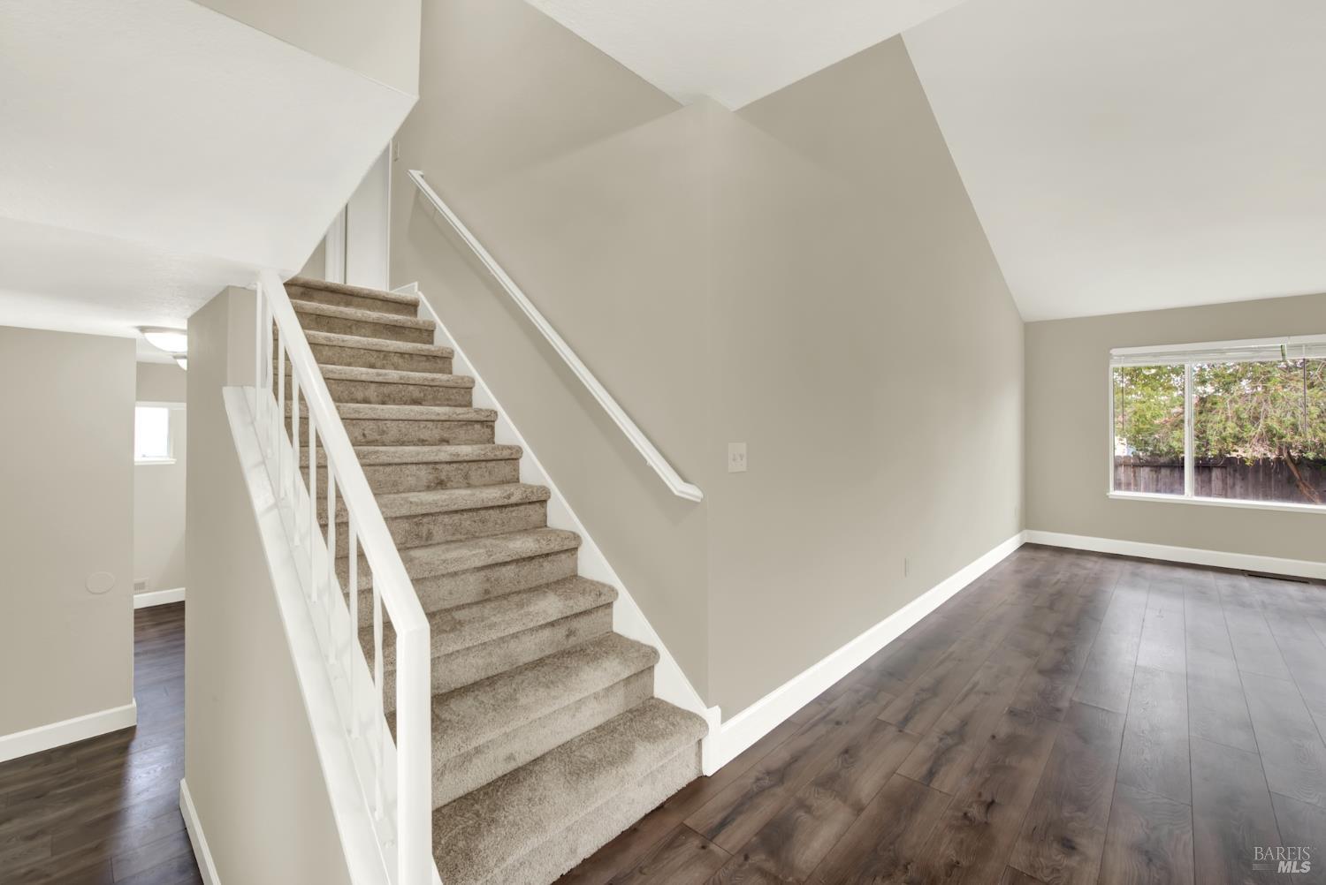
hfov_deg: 104.2
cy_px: 442
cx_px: 663
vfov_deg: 81.3
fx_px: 516
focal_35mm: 14
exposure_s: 1/3
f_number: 14
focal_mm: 14
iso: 100
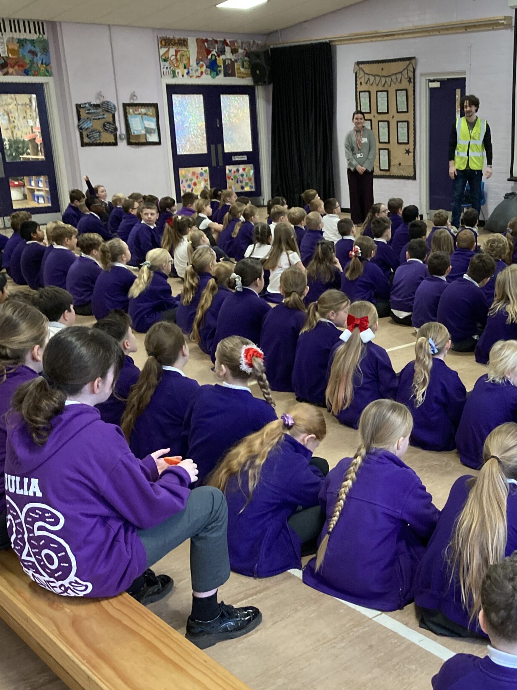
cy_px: 440
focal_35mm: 44
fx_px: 876
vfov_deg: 42.5
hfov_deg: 32.2
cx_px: 391
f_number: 1.8
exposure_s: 1/33
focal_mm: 3.99
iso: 250
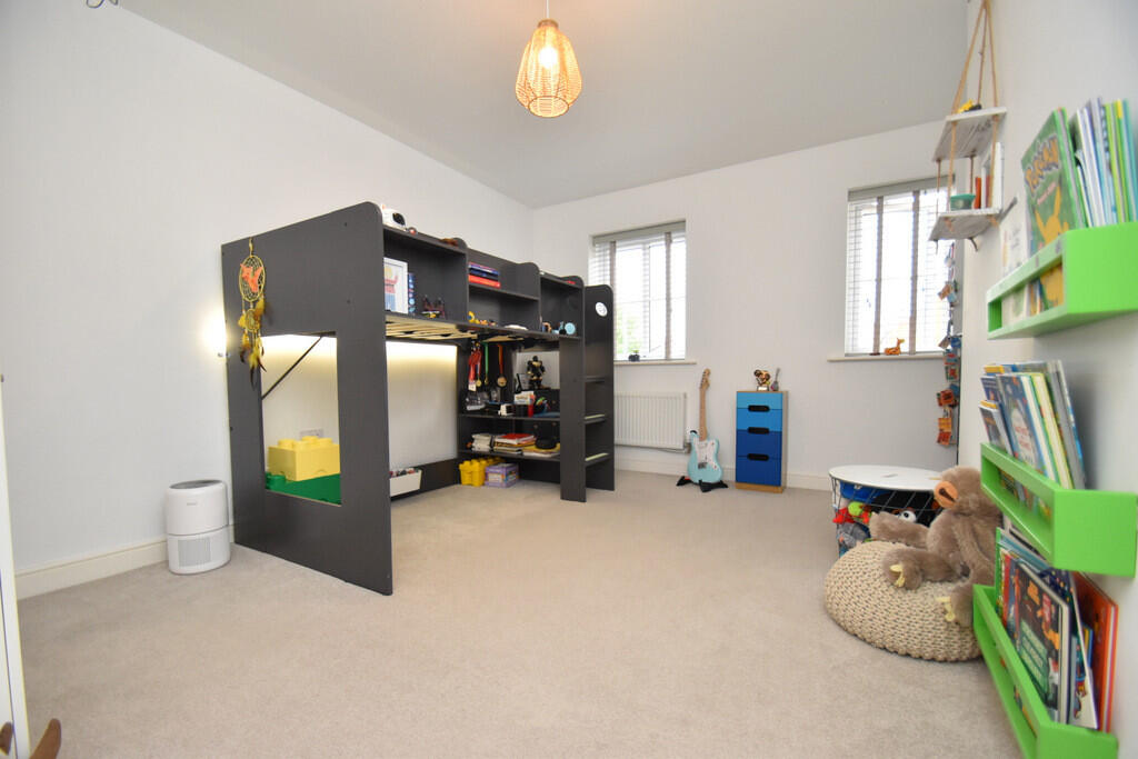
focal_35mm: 15
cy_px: 380
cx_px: 569
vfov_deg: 77.3
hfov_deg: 100.4
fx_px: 474
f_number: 4
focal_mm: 10
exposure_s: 1/125
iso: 1250
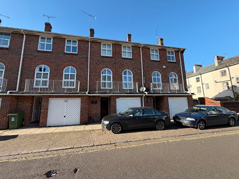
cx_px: 120
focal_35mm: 14
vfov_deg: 85.7
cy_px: 90
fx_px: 97
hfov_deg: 102.1
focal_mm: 2.22
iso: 40
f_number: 2.2
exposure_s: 1/502
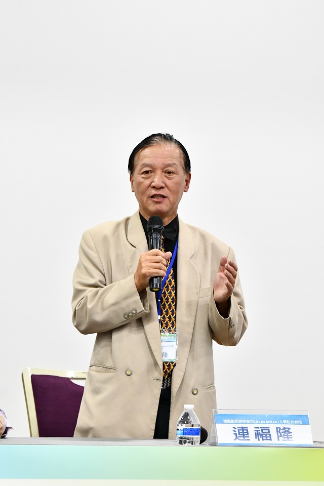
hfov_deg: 8.7
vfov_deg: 13.1
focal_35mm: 157
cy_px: 243
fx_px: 2119
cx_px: 162
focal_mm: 105
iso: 3200
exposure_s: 1/160
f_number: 6.3
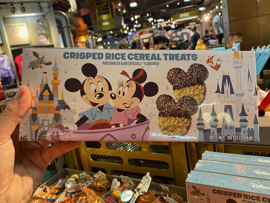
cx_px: 132
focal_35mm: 28
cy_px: 95
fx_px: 218
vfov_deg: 49.7
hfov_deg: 63.4
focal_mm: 4.25
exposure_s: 1/60
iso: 320
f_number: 1.8
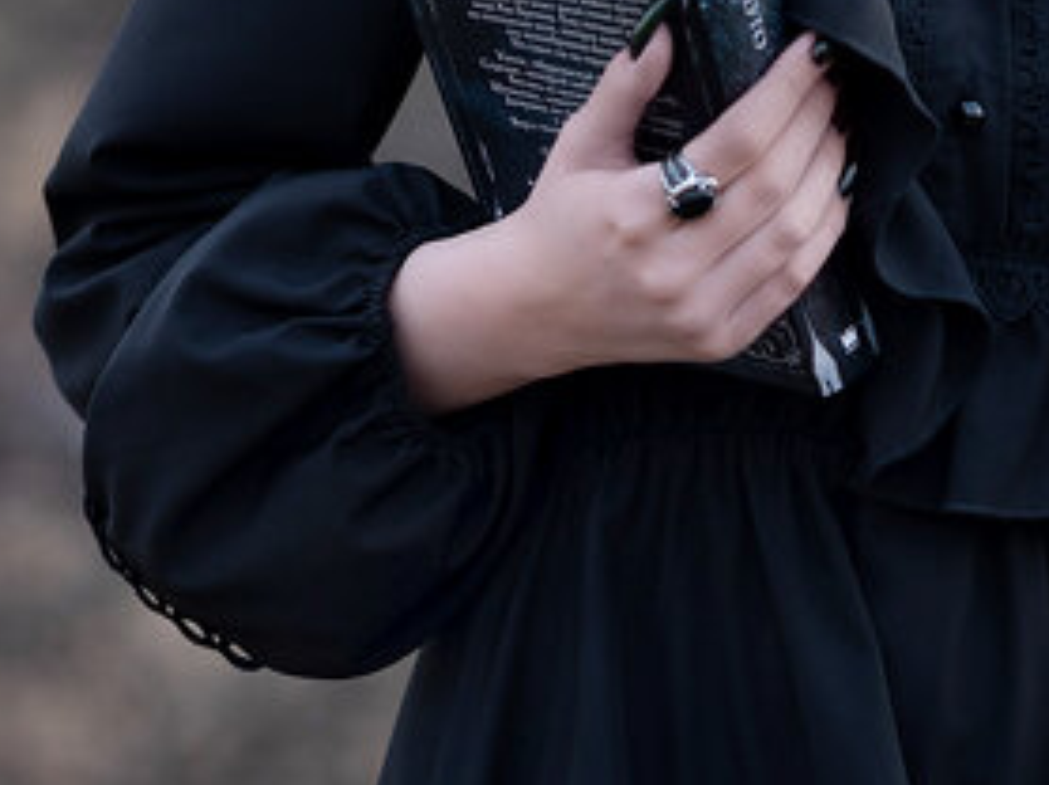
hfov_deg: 5.6
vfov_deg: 4.2
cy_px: -202
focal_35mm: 353
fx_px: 10688
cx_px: 815
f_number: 2
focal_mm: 85
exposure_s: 1/250
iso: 100
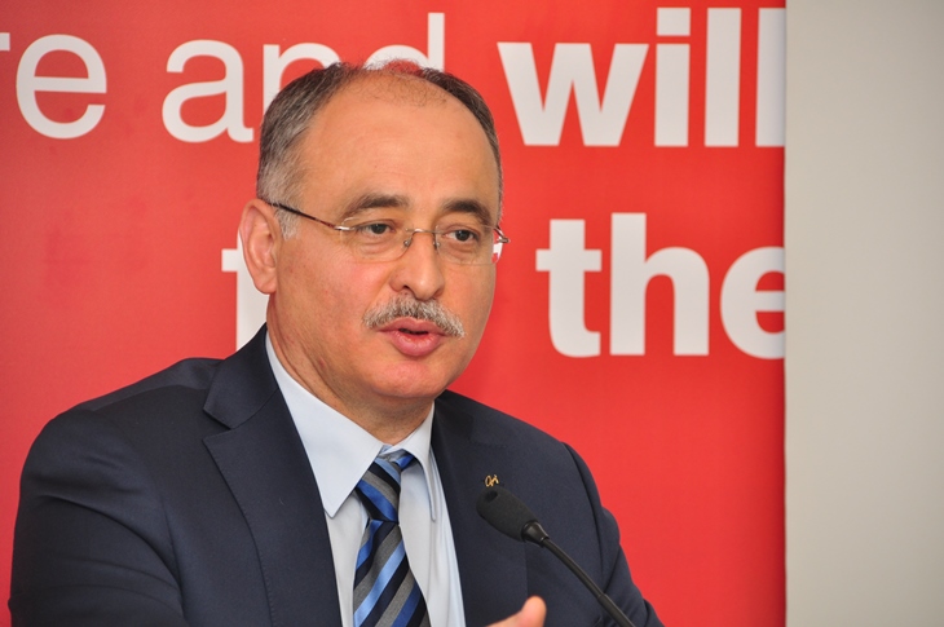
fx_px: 6483
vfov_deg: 5.5
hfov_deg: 8.3
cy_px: 314
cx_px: 472
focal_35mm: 248
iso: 400
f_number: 6
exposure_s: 1/125
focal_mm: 165
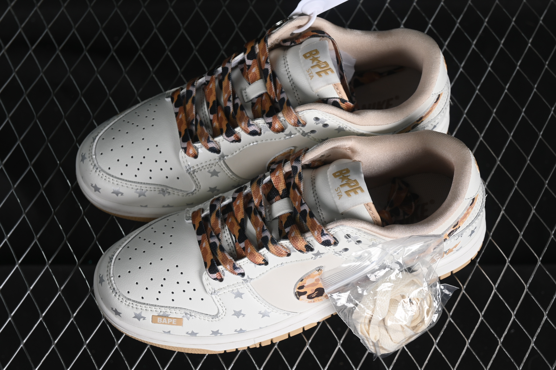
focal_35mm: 75
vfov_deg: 18.2
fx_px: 1158
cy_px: 185
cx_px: 278
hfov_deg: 27.0
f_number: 7.1
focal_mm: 50
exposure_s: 1/80
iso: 160
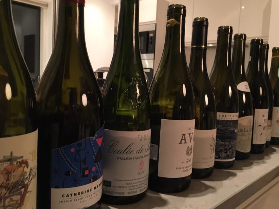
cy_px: 101
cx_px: 148
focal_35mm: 32
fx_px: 258
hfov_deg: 56.8
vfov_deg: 44.2
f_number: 2.2
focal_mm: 4.15
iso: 400
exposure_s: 1/17
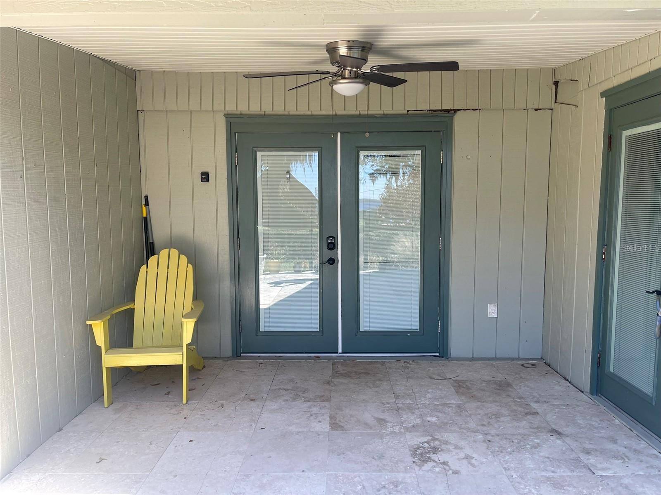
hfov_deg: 67.3
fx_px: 496
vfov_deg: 53.1
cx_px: 330
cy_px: 248
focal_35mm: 26
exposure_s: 1/448
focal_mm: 5.1
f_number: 1.6
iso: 50
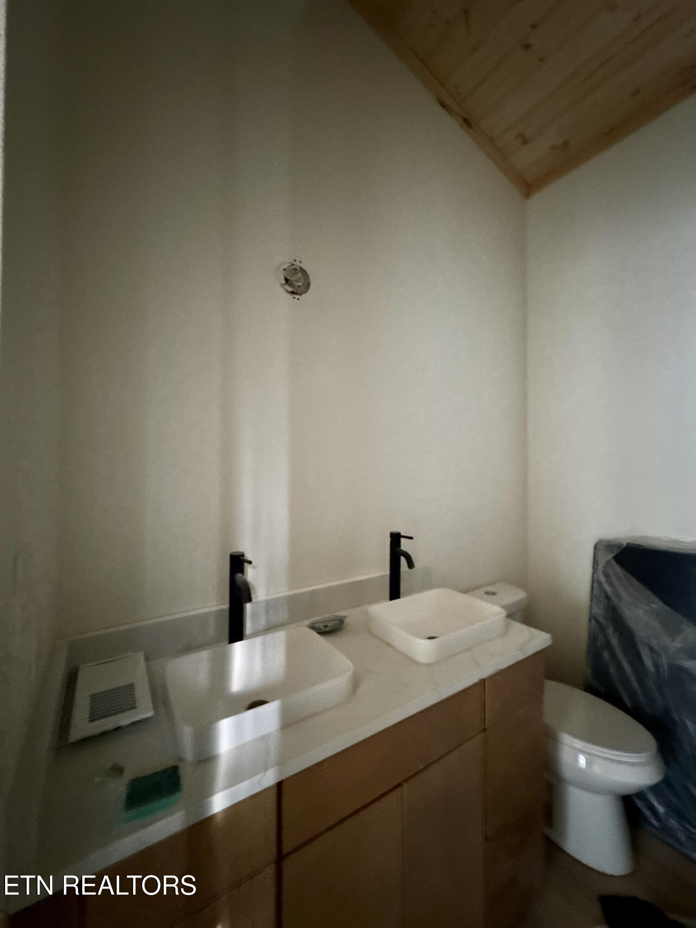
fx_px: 375
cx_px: 348
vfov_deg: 102.1
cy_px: 464
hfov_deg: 85.7
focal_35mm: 14
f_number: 2.2
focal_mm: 2.22
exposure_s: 1/30
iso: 1250
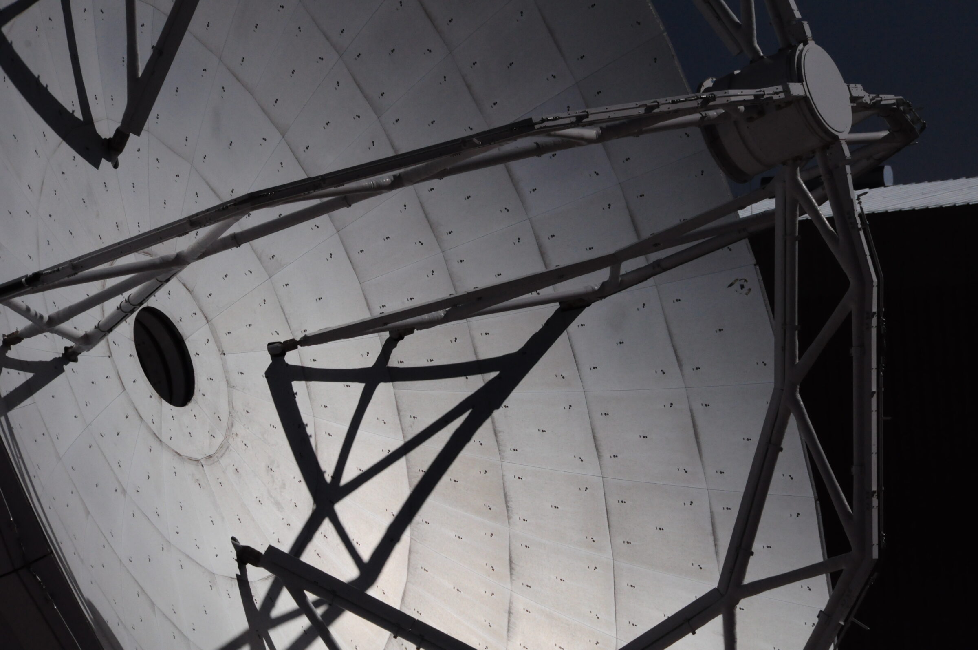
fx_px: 8140
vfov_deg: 4.6
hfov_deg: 6.9
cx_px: 489
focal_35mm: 300
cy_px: 325
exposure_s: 1/4000
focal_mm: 200
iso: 1250
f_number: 16
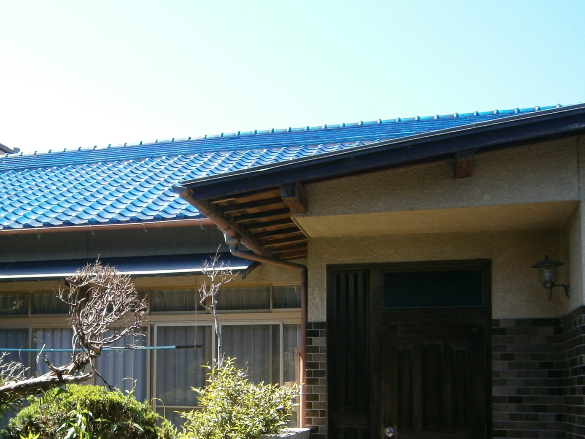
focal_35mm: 48
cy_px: 341
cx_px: 121
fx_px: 811
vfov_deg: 29.7
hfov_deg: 38.3
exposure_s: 1/320
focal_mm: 4.7
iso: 80
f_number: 2.8
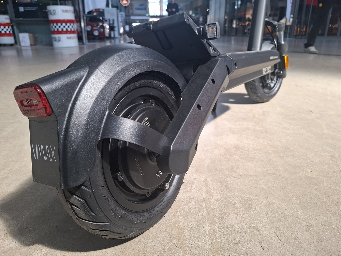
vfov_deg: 58.9
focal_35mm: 23
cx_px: 170
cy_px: 128
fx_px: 227
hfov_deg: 73.9
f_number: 1.8
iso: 64
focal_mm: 5.54
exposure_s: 1/100
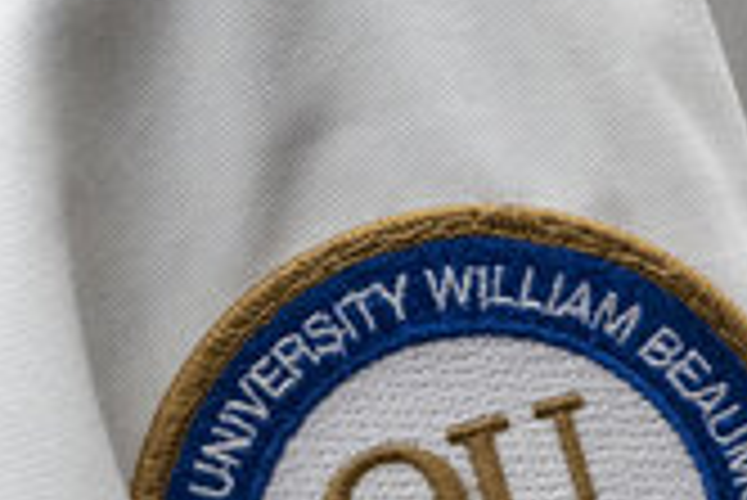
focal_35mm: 975
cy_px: 673
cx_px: 1521
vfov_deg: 1.4
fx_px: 20248
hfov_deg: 2.1
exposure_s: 1/80
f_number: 8
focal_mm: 162
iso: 1600
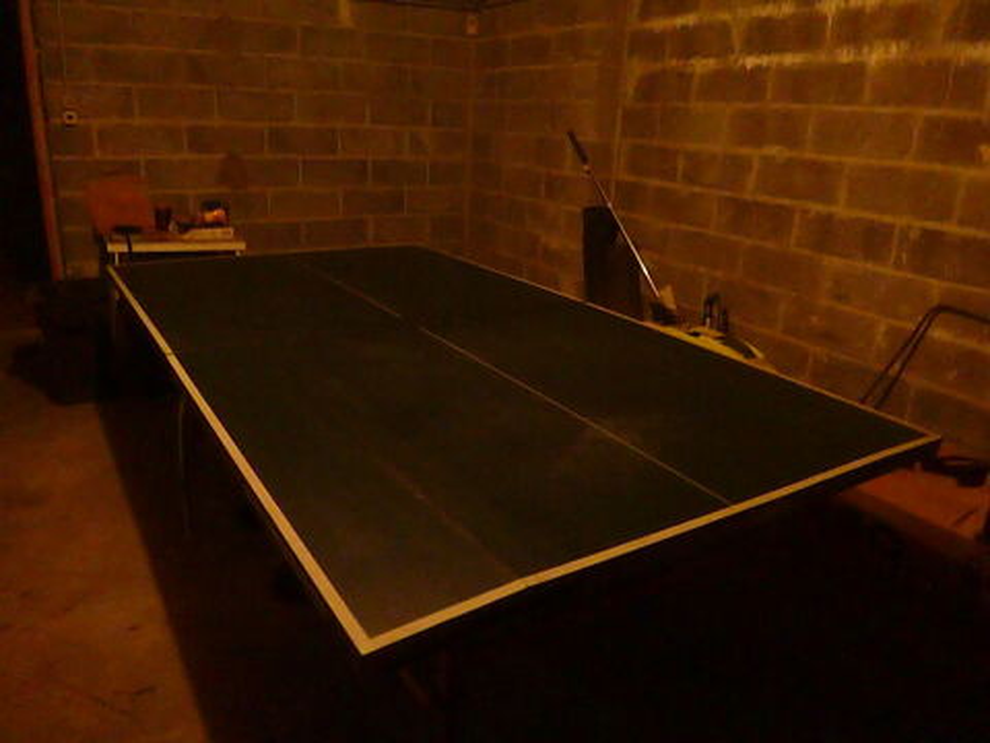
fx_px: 715
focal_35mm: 25
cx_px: 495
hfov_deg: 69.4
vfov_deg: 54.9
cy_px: 372
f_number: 3.9
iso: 1600
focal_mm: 4.5
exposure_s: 1/8
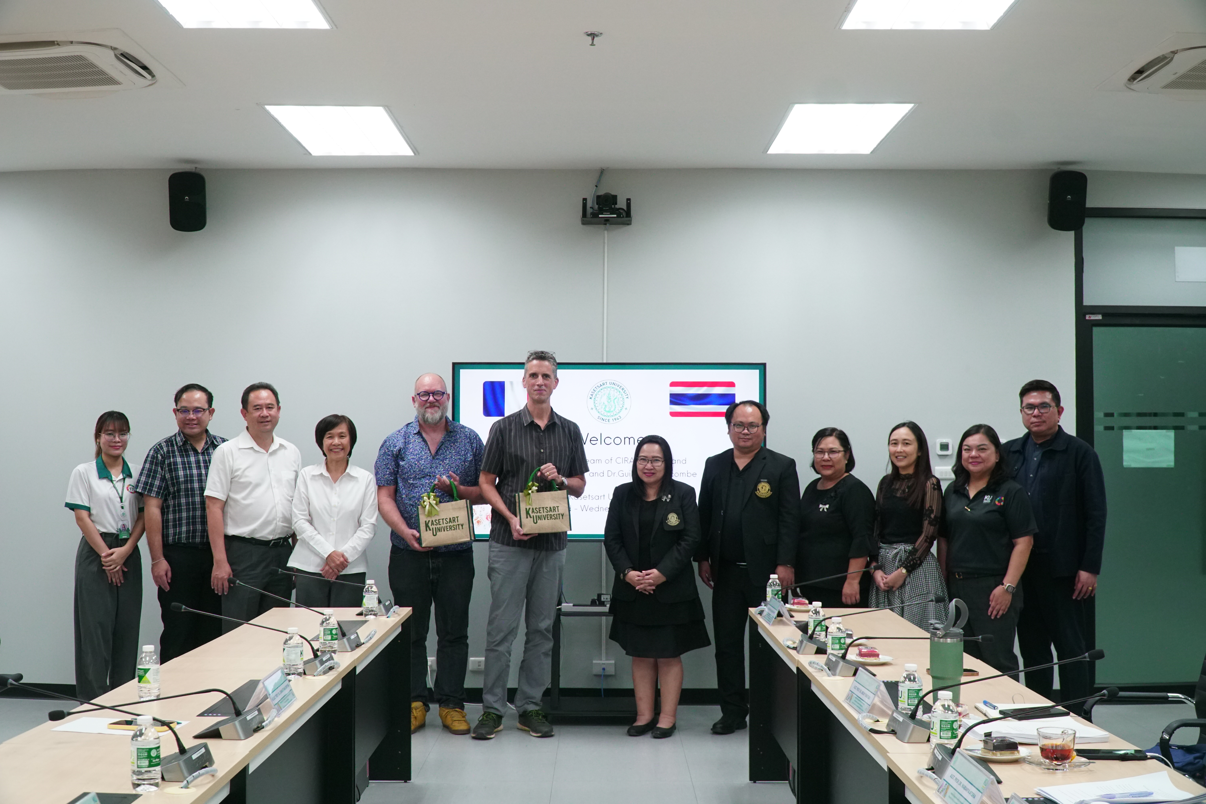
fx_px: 1306
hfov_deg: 49.6
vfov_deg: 34.2
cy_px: 402
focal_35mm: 39
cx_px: 603
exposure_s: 1/125
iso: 1600
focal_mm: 26
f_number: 5.6
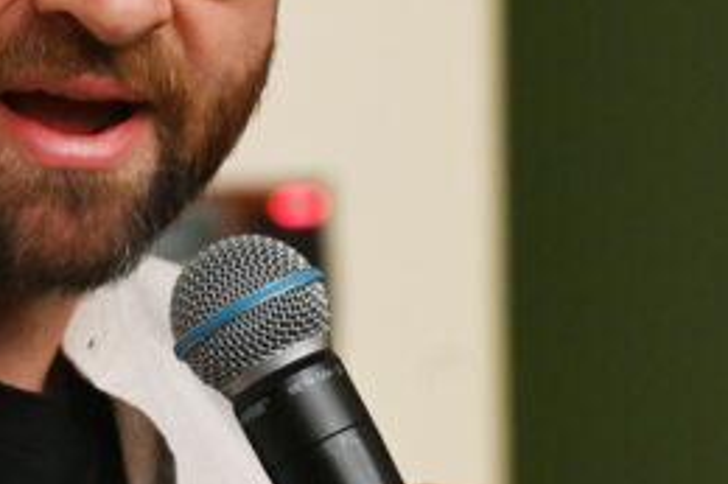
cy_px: 152
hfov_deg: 3.8
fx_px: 10812
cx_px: -88
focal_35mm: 535
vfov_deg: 2.6
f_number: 5
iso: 3200
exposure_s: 1/100
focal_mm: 180
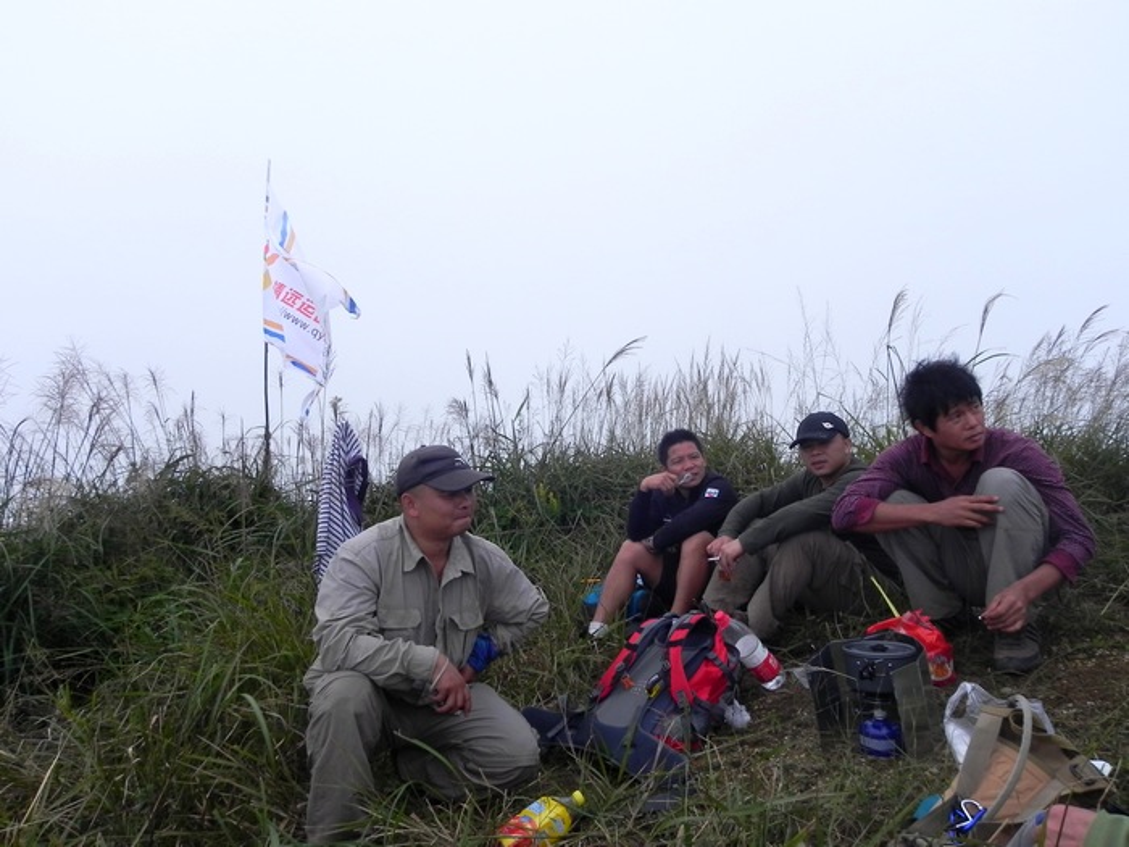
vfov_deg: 53.1
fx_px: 848
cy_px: 424
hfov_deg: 67.3
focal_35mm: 26
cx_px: 564
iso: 160
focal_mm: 4.6
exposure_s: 1/470
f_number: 7.1
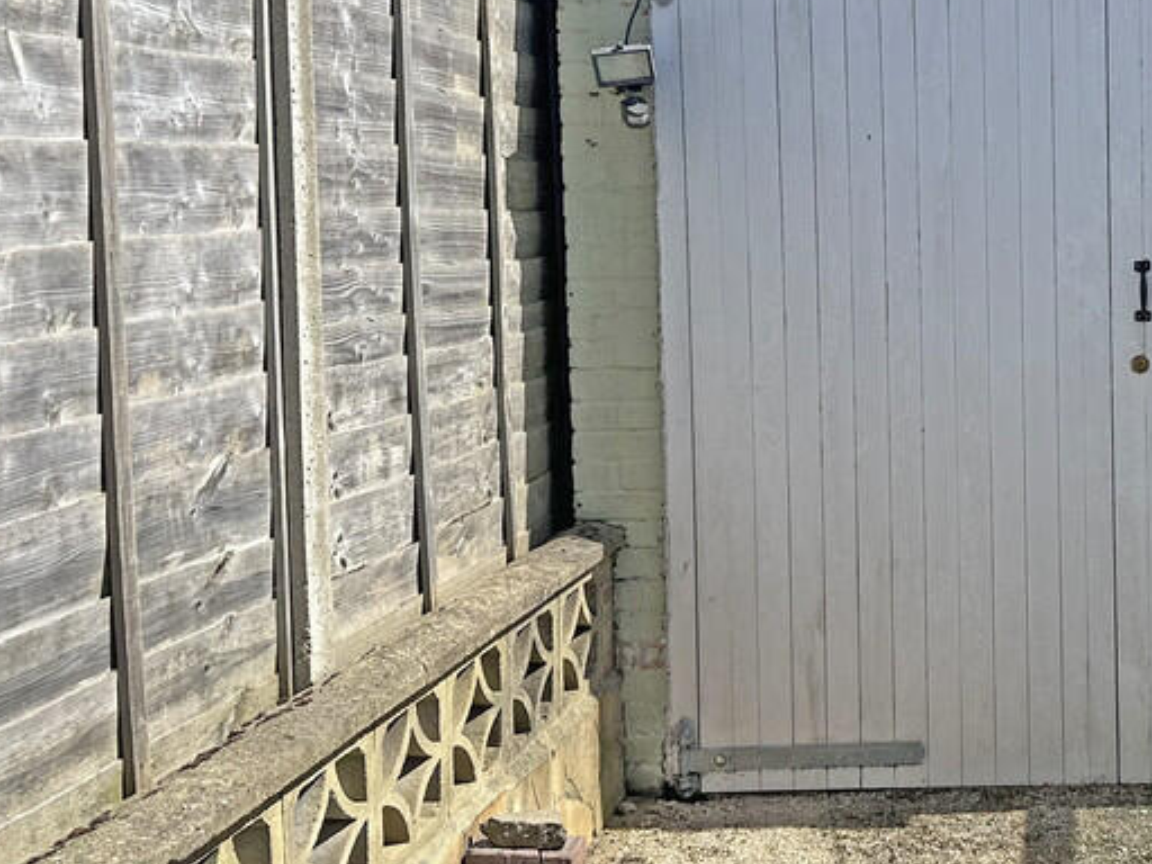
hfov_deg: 36.8
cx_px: 1069
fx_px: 1597
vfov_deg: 30.0
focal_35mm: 48
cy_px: 288
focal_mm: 6.86
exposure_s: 1/4016
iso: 80
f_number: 1.78
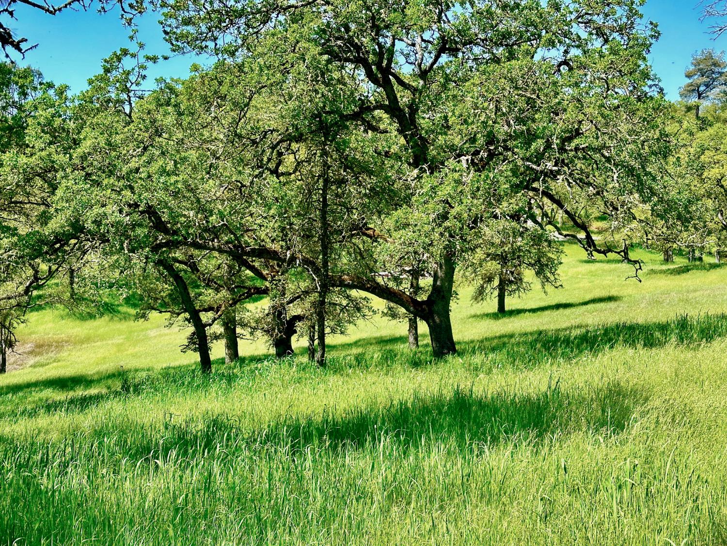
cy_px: 273
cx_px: 364
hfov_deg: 39.7
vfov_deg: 30.3
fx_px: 1008
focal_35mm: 48
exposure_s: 1/1565
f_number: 1.78
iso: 64
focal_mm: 6.86
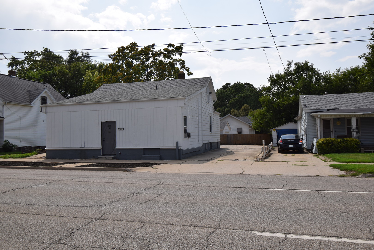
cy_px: 125
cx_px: 187
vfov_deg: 43.6
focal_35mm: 30
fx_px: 312
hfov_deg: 61.9
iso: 100
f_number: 13
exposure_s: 1/200
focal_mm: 20
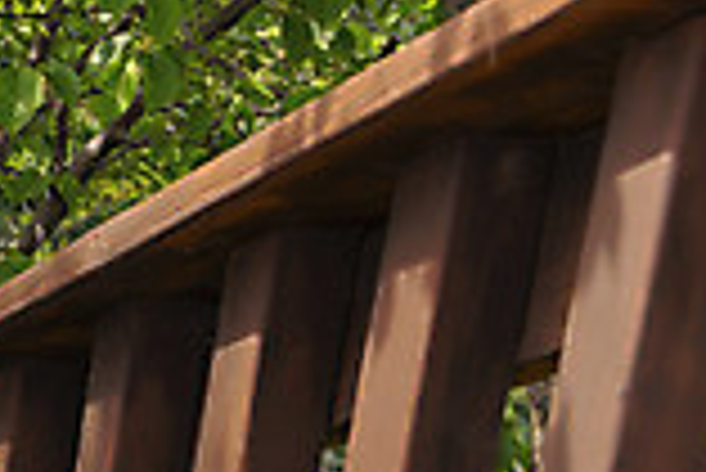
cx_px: -625
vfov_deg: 10.5
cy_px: 396
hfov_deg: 13.8
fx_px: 2552
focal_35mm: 130
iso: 100
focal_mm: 34
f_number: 5
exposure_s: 1/125
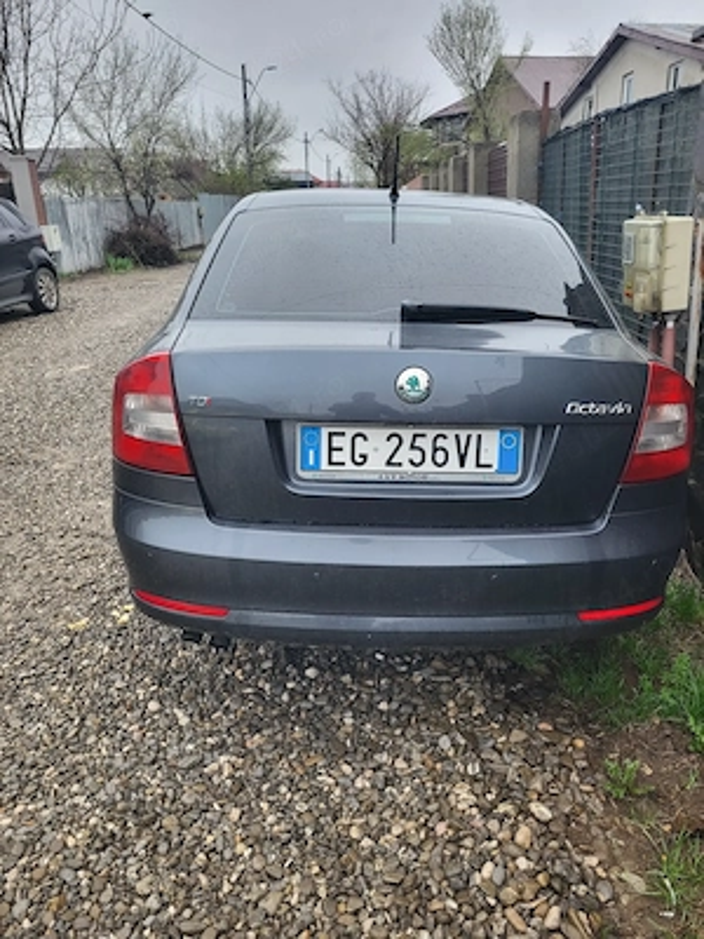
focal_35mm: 26
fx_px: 705
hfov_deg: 53.1
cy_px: 470
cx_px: 352
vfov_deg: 67.3
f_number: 1.8
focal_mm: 5.4
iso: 80
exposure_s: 1/100
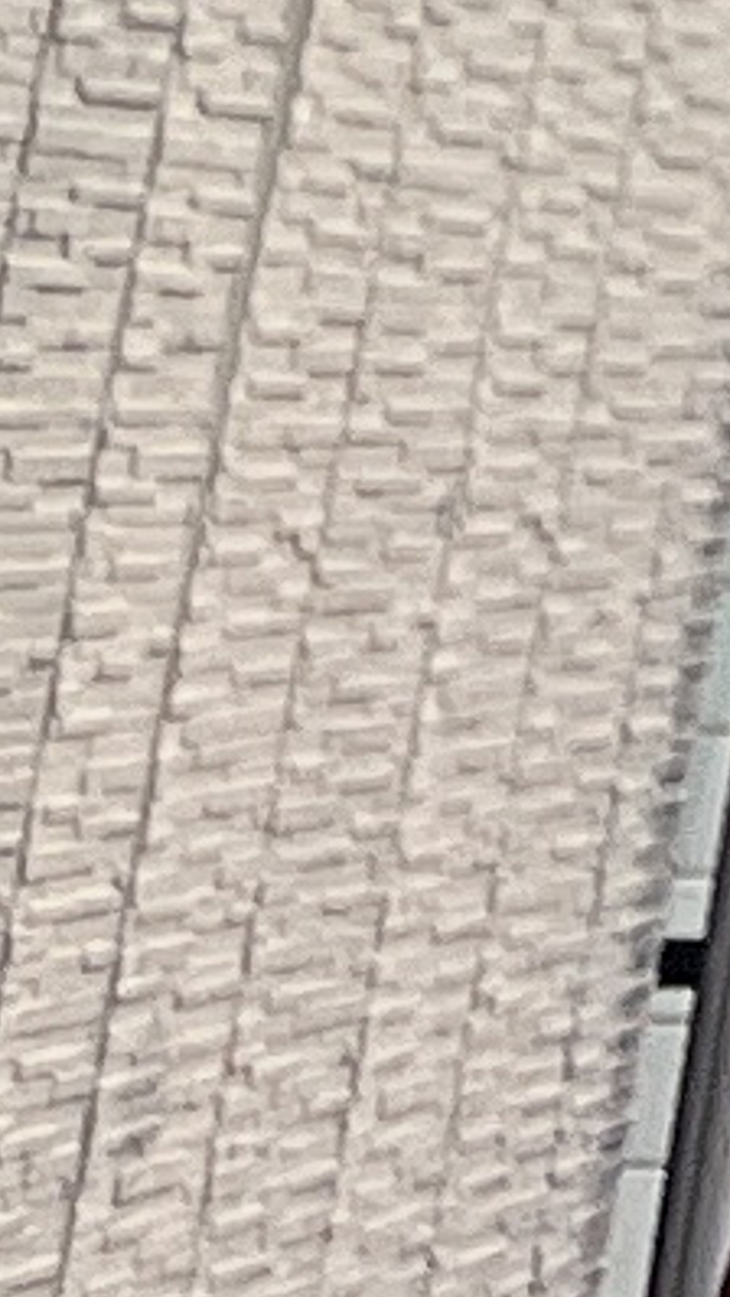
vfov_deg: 6.5
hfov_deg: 3.5
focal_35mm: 287
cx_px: 5002
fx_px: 9872
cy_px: -3285
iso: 50
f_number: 1.6
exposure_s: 1/2571
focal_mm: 5.1
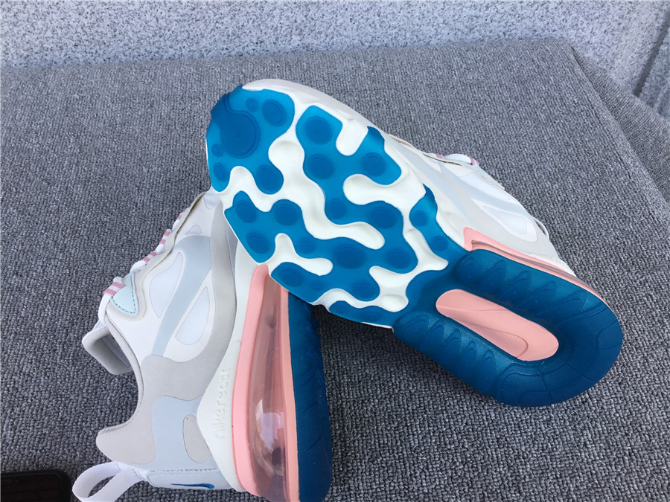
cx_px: 335
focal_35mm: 31
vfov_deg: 45.4
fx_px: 600
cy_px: 251
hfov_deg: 58.4
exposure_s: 1/217
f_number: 2.4
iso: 25
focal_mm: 3.3
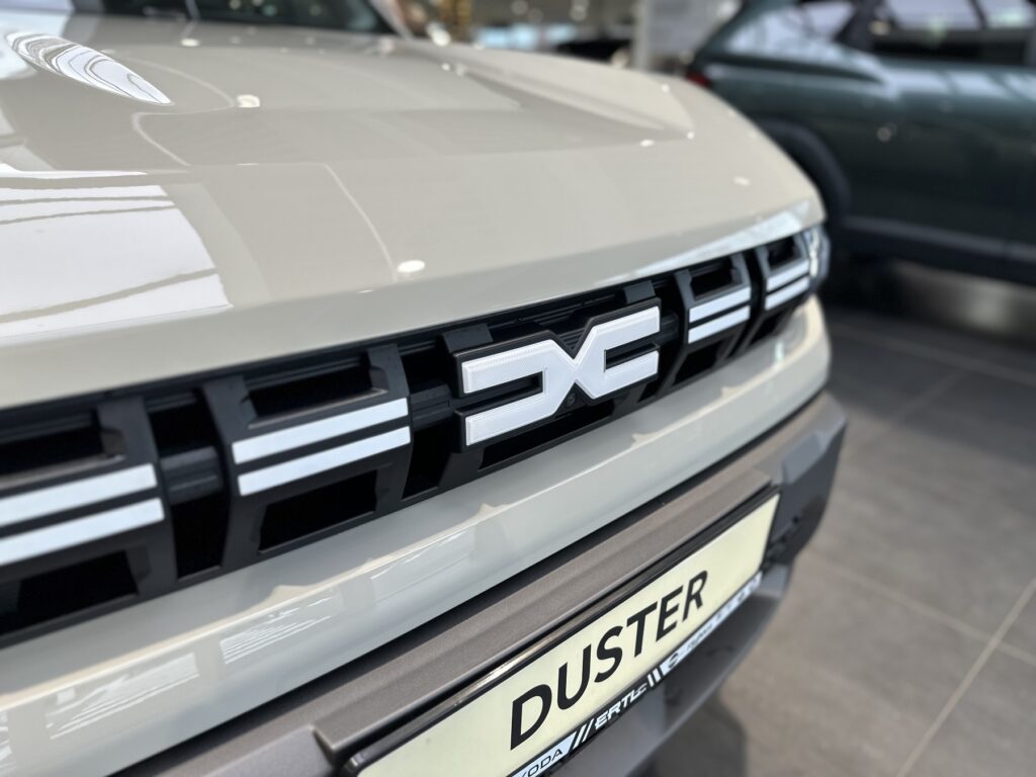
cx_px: 518
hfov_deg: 71.6
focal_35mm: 24
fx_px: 718
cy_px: 388
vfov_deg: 56.8
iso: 80
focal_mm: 6.86
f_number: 1.78
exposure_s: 1/98
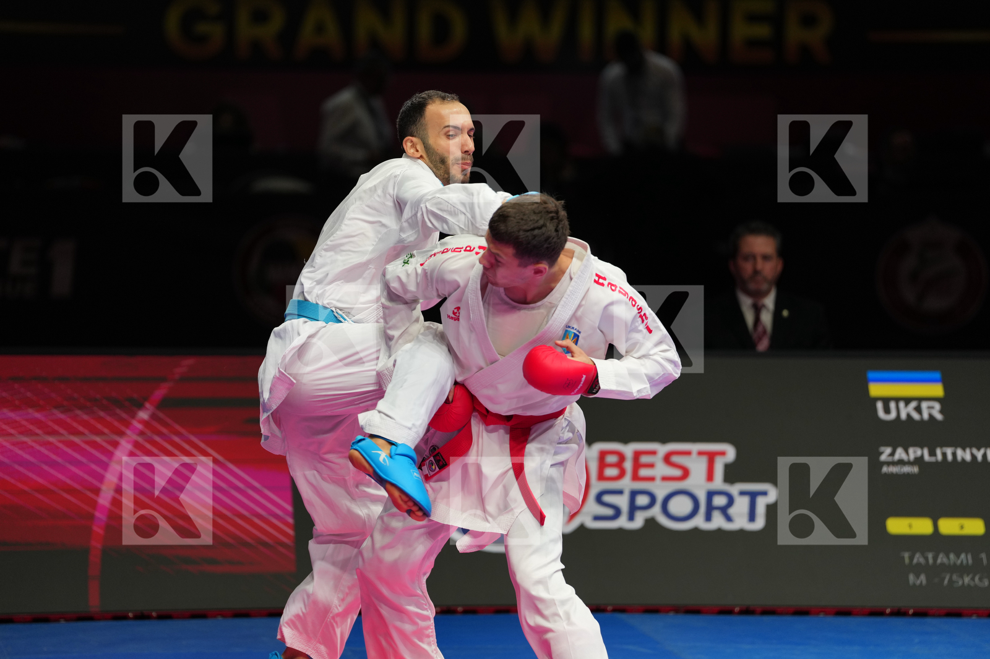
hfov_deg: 10.3
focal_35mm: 200
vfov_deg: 6.9
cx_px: 495
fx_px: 5499
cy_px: 330
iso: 640
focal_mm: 200
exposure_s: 1/1000
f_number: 2.8
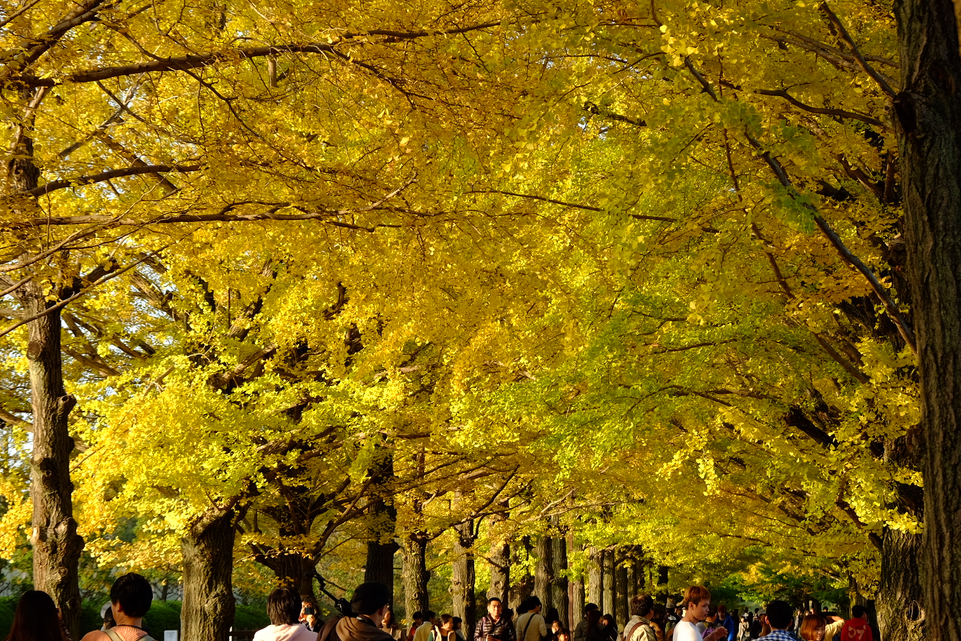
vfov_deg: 13.6
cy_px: 373
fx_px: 2696
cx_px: 455
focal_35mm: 101
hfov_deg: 20.2
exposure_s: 1/160
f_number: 5
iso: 200
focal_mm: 55
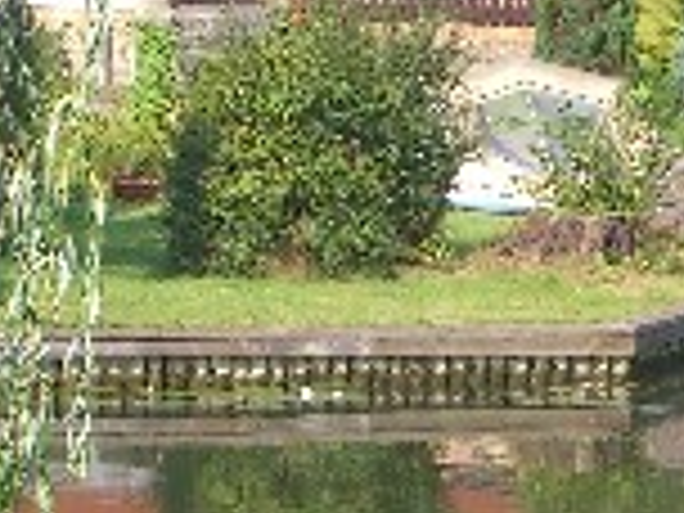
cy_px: 218
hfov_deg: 4.5
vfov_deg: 3.4
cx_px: 1298
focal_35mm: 437
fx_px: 8635
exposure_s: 1/200
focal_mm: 23.7
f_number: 5.1
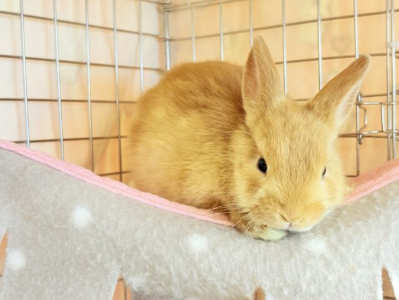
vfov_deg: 28.0
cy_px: 150
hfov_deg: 36.8
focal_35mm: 52
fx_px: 599
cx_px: 200
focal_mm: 5.96
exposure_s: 1/33
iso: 250
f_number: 1.6
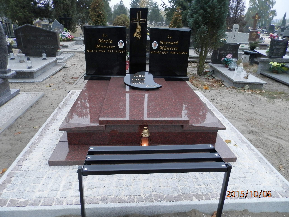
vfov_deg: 54.9
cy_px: 108
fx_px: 209
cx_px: 144
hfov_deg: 69.4
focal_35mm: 25
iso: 200
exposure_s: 1/20
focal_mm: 4.5
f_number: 3.1
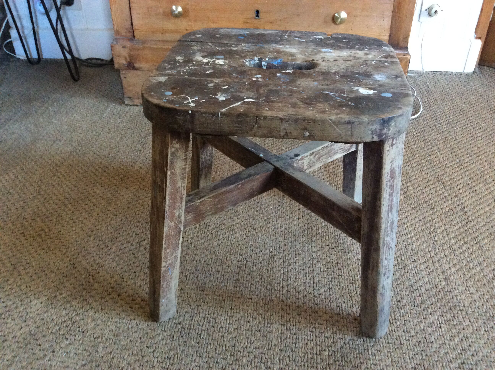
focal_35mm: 32
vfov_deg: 44.1
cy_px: 185
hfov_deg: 56.9
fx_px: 457
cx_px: 248
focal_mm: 3.3
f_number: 2.4
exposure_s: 1/20
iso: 320
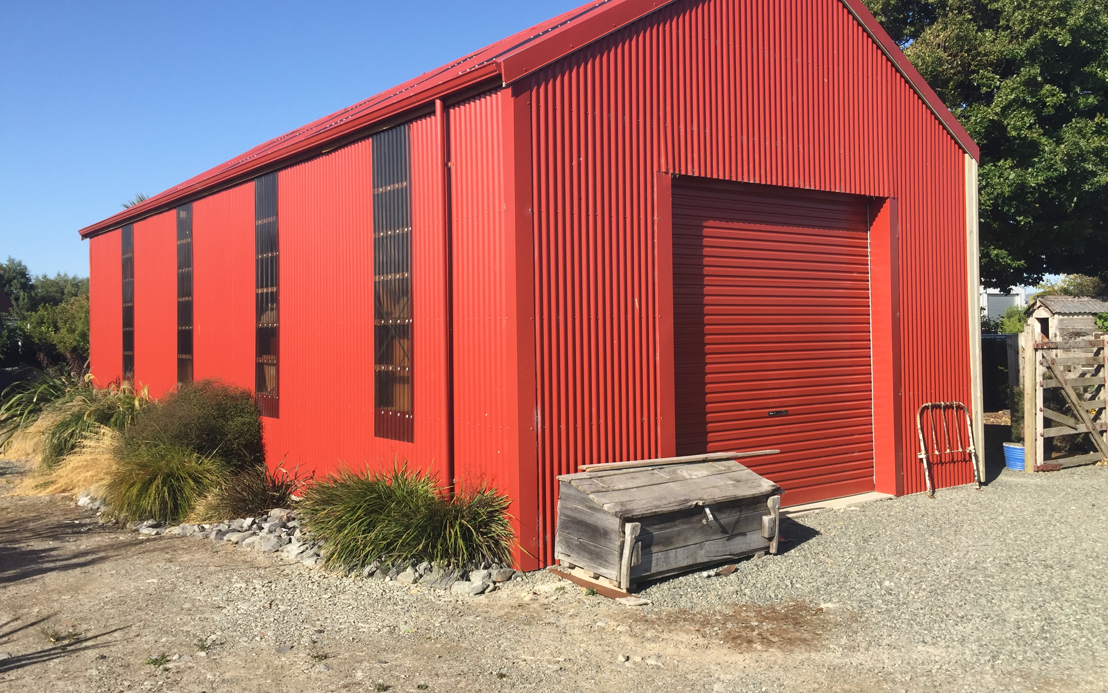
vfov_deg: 40.5
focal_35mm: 31
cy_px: 305
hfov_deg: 61.2
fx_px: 936
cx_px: 555
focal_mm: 4.15
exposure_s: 1/1236
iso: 32
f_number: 2.2
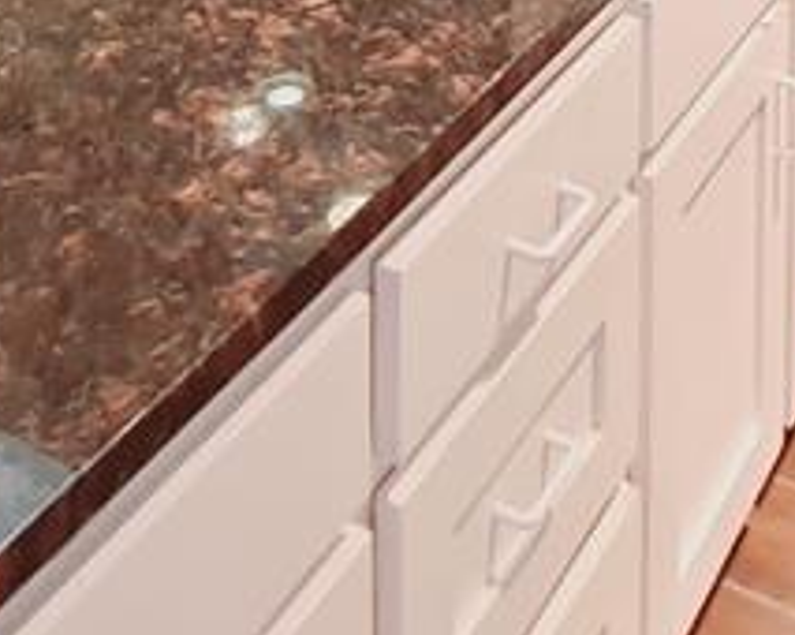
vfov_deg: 16.7
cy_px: -725
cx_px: 601
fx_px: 1434
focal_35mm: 61
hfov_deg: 30.4
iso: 64
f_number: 2.2
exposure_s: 1/25
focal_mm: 1.74
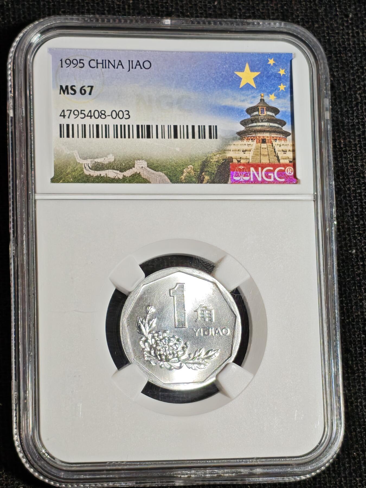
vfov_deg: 18.4
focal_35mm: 107
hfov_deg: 13.8
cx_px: 183
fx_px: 1508
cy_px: 244
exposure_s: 1/742
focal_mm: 4.94
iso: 50
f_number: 1.5
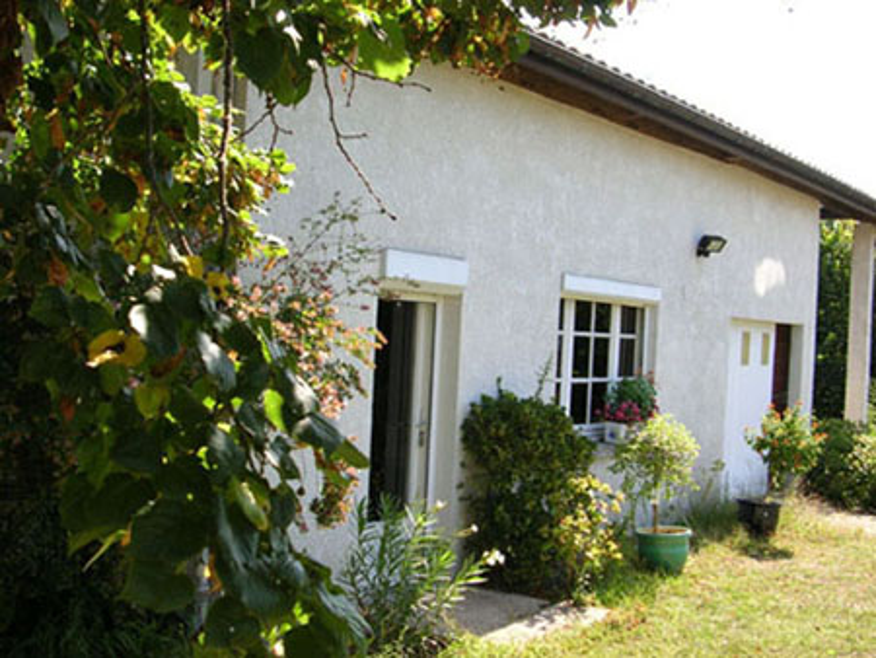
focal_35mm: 45
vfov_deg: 32.2
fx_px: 1139
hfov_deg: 42.1
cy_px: 329
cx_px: 438
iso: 50
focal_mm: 7.5
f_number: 3.1
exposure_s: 1/217
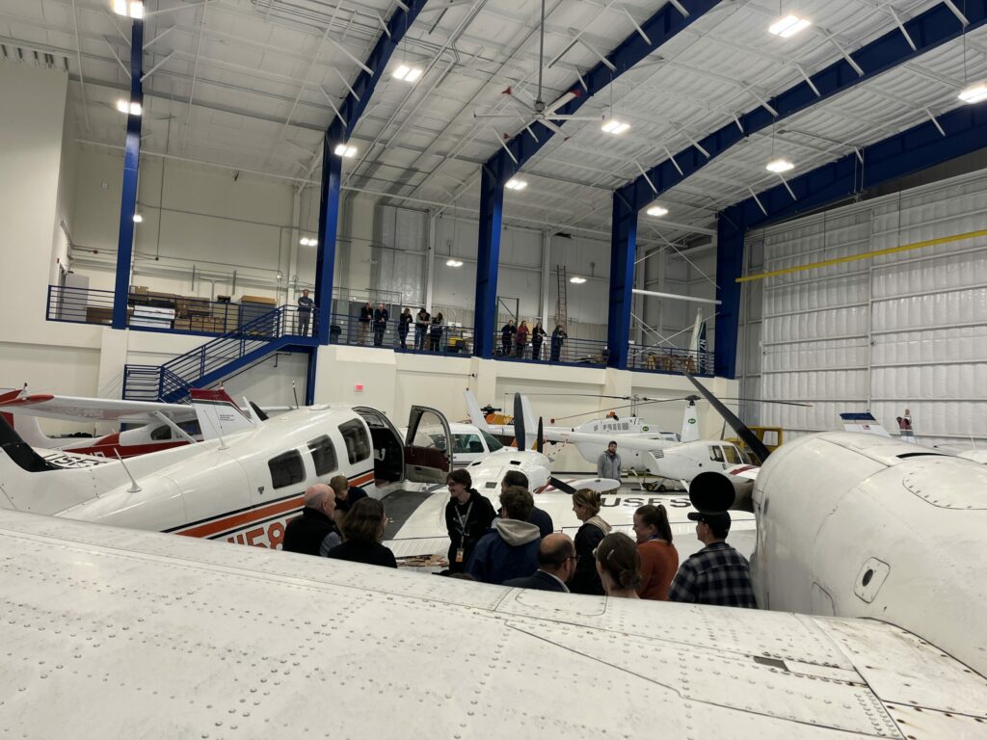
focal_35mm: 26
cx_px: 494
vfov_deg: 53.1
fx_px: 741
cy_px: 370
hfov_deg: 67.3
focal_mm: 5.1
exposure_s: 1/120
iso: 64
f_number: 1.6
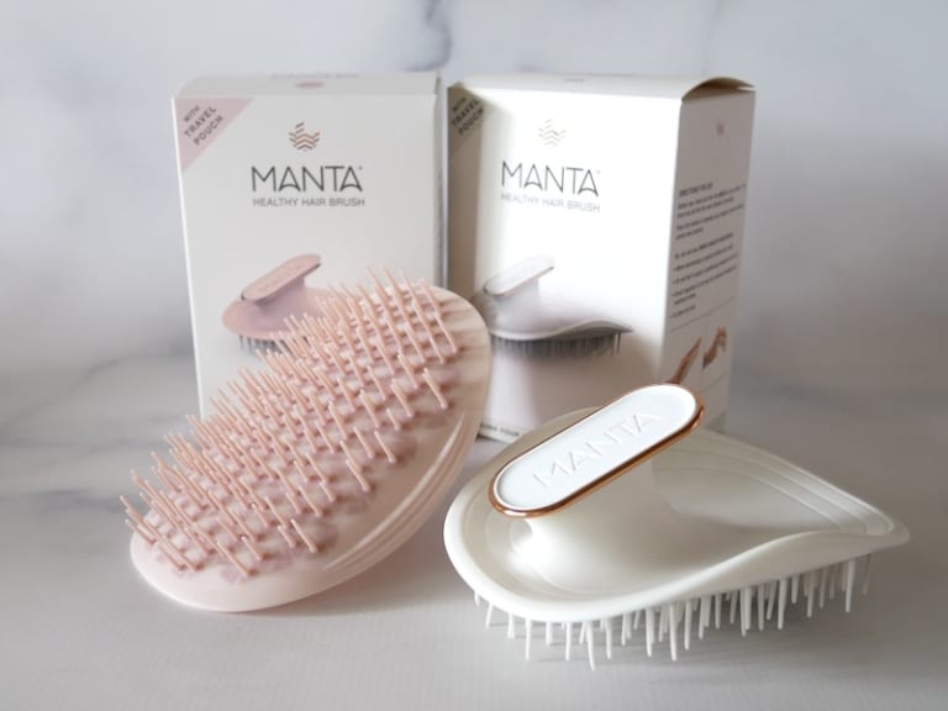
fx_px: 657
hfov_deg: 71.6
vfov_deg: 56.8
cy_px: 356
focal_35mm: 24
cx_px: 474
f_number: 3.5
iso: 640
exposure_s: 1/60
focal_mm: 12
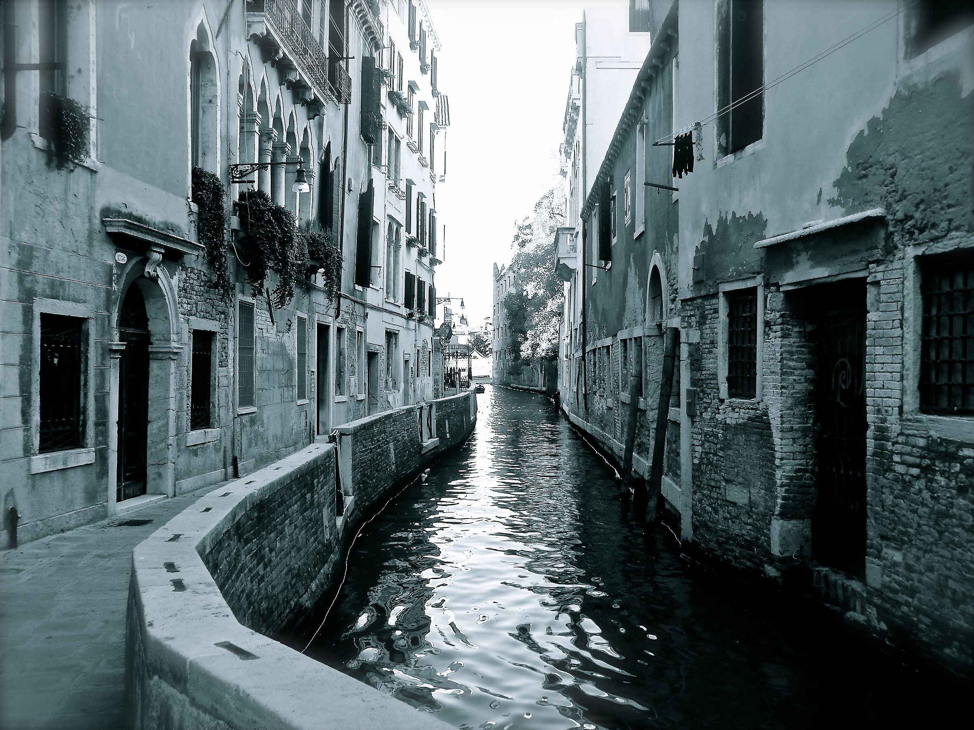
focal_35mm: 34
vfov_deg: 41.8
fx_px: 956
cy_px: 365
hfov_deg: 54.0
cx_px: 487
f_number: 3.6
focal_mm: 6.1
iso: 64
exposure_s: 1/80
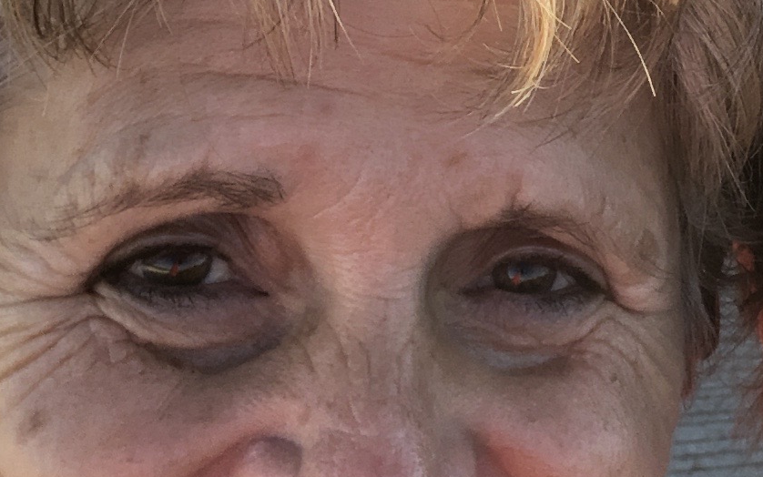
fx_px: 2600
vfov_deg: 10.1
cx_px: 764
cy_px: -255
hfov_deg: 16.4
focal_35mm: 125
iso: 20
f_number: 2.2
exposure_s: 1/144
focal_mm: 2.87
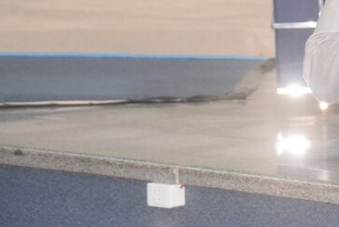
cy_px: -57
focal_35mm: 314
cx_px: 439
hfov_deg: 6.5
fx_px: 2964
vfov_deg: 4.4
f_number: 5.3
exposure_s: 1/60
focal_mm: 75
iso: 3200
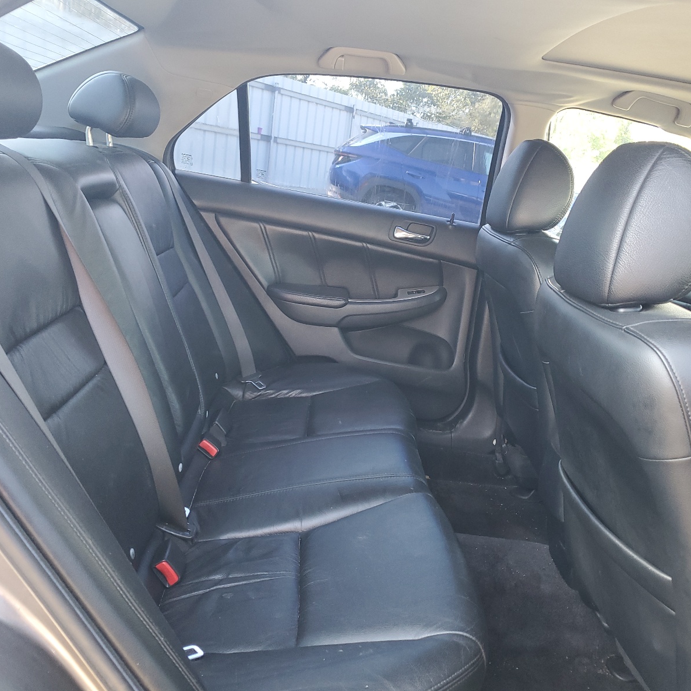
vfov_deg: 52.5
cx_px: 352
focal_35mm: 31
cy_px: 348
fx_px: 700
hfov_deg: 52.5
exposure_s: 1/60.2
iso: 86
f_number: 1.5
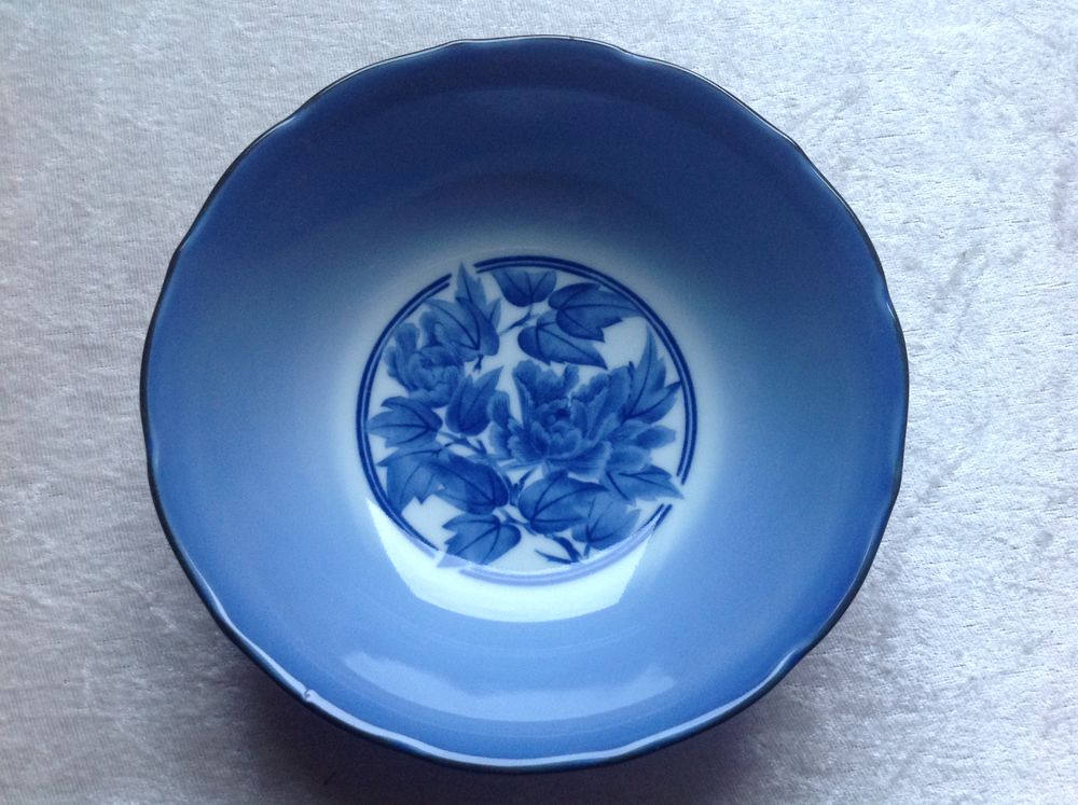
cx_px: 539
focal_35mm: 35
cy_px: 402
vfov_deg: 40.6
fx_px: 1088
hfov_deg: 52.7
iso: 125
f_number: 2.4
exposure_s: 1/15
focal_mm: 4.28
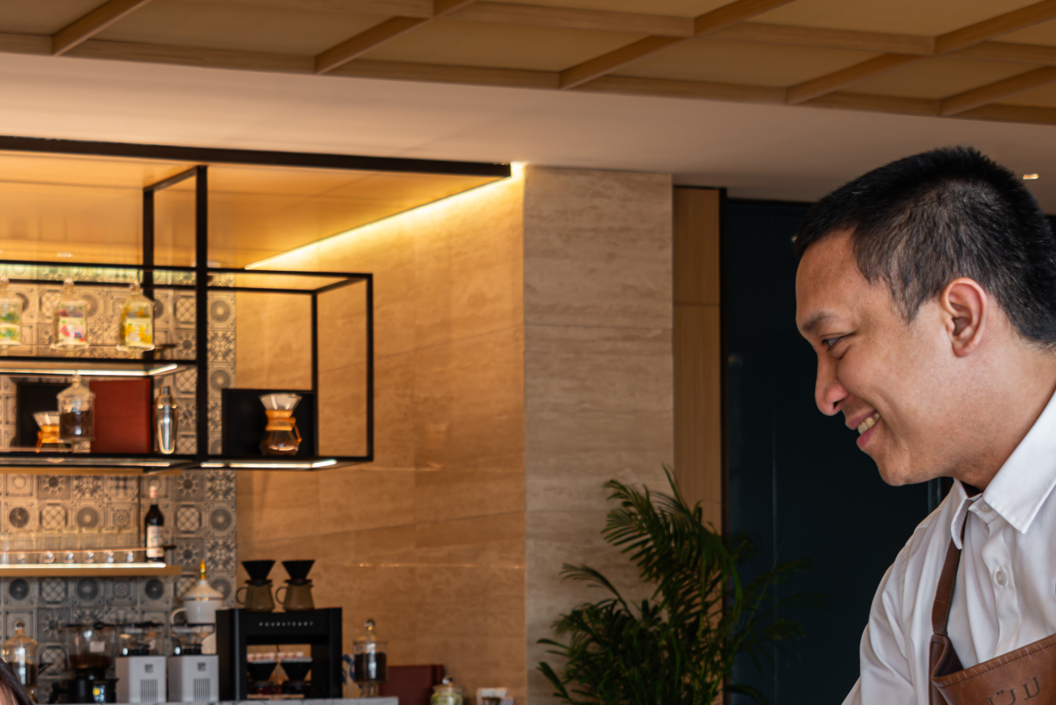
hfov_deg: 19.9
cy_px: 720
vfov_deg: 13.2
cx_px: 354
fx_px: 2993
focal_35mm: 102
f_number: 7.1
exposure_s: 1/2.5
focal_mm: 48
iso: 100
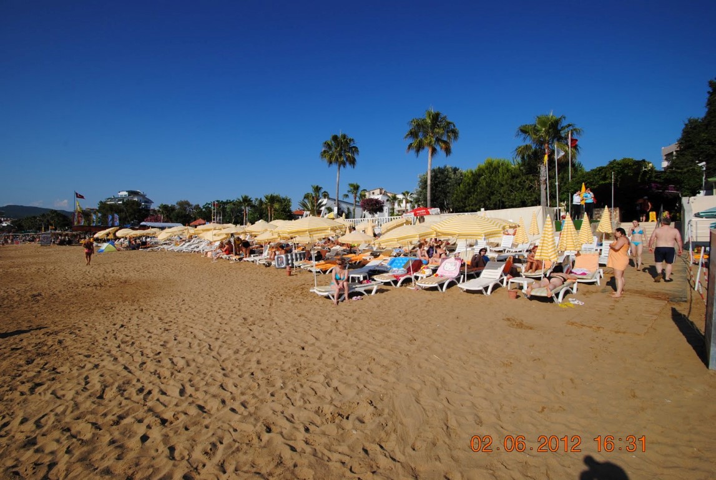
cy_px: 240
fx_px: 299
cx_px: 358
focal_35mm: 15
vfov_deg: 77.5
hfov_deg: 100.3
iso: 100
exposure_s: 1/400
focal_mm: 10
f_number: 10
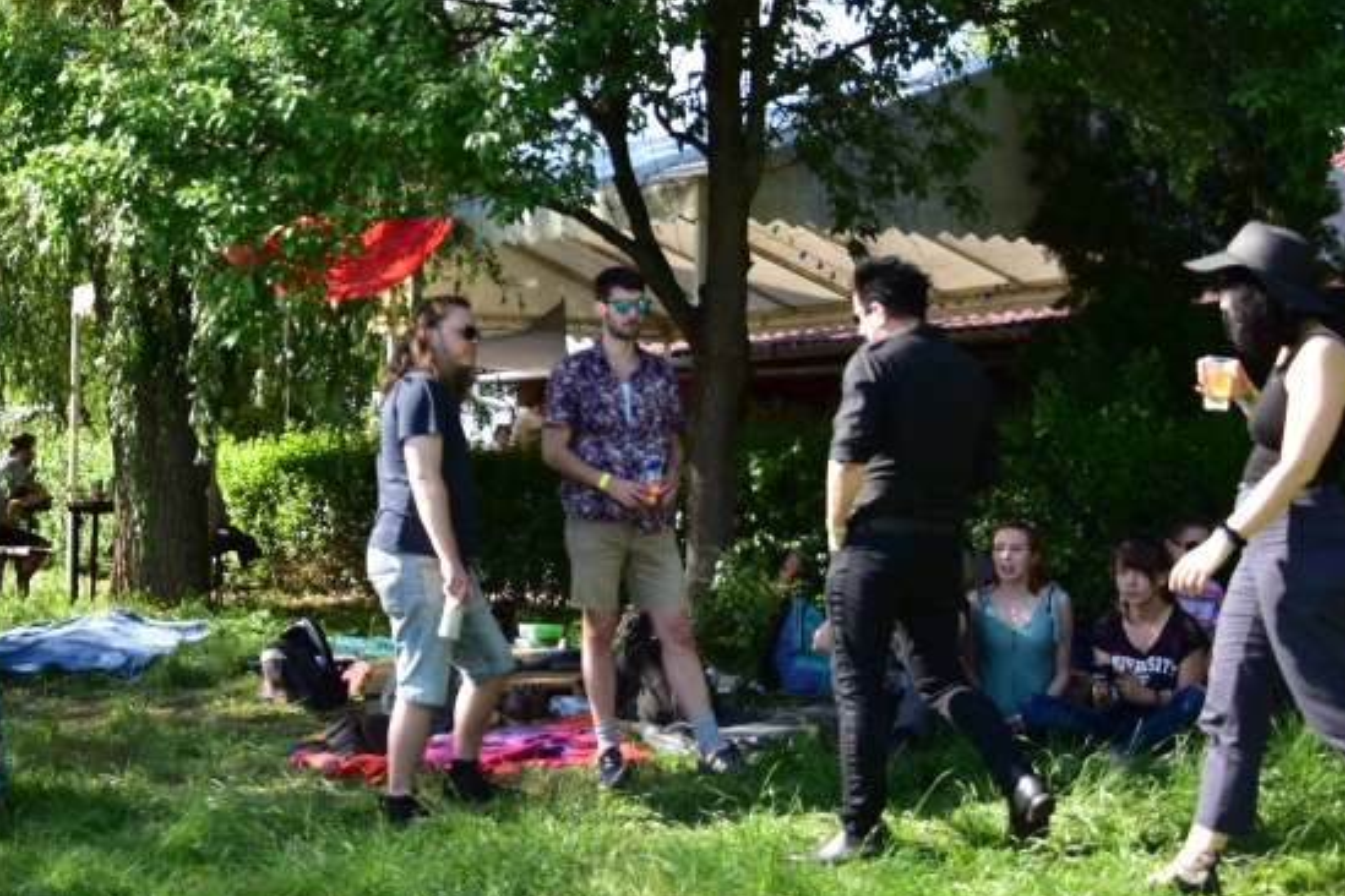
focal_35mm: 63
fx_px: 2354
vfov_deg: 21.6
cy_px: 382
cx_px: 326
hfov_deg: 31.3
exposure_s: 1/250
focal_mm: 24
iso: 100
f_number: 3.8
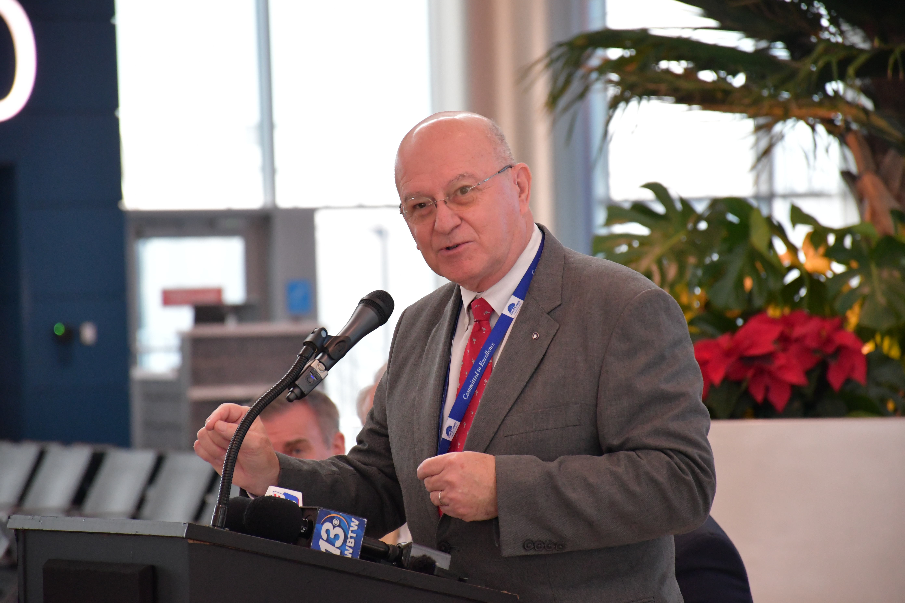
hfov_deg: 9.8
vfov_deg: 6.5
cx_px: 452
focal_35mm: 210
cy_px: 302
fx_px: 5279
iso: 2500
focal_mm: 140
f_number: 5.6
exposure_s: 1/250
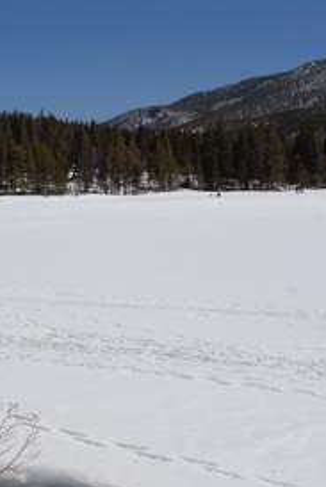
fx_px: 1112
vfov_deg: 24.7
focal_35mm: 82
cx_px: 20
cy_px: 244
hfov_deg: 16.4
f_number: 11
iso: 250
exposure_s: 1/800
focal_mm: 34
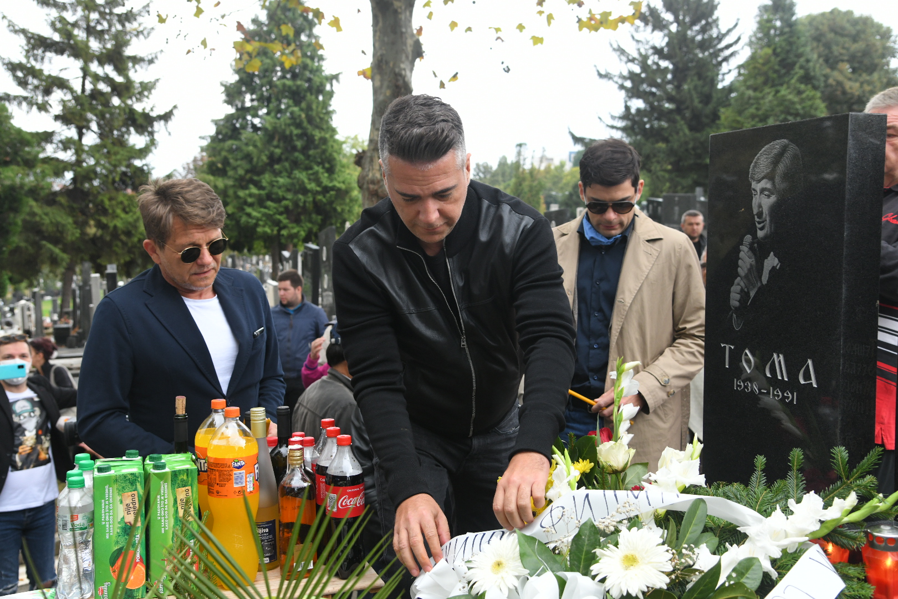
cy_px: 300
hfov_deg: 48.5
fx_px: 998
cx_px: 449
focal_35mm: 40
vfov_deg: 33.4
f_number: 5.6
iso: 1250
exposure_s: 1/320
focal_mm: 40
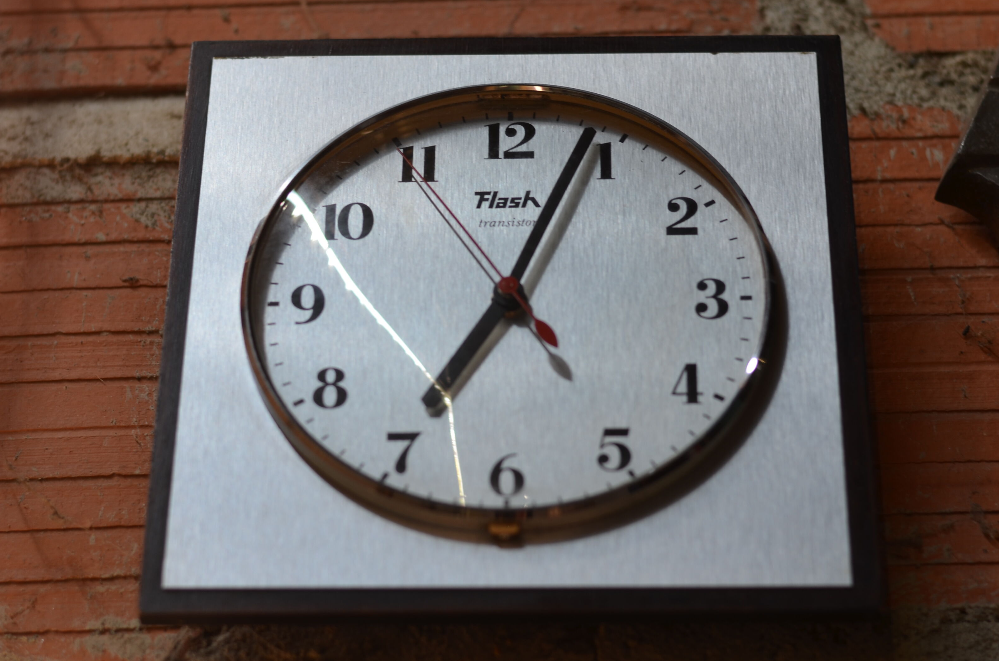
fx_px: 2409
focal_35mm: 87
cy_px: 347
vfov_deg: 15.6
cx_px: 506
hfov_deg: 23.4
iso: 100
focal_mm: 50
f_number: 2.5
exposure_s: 1/25
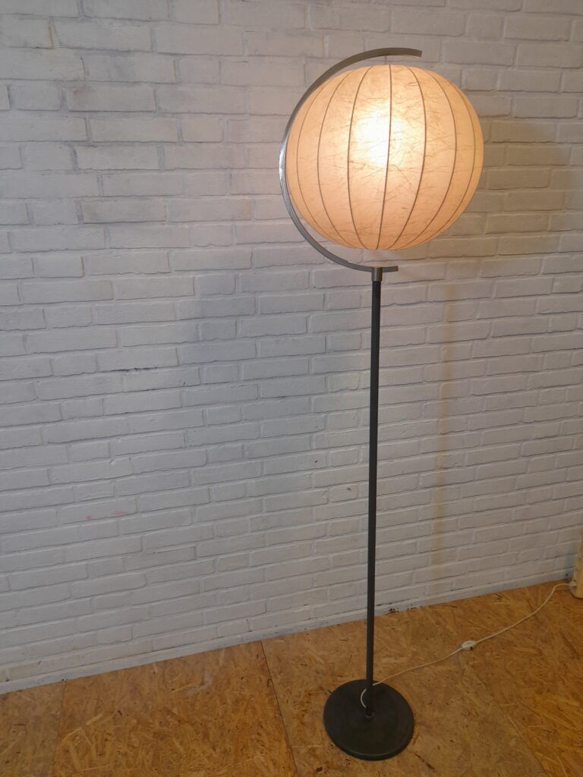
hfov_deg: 54.9
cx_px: 292
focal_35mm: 25
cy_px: 388
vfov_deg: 69.4
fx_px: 561
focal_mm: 4.6
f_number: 2
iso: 64
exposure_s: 1/50
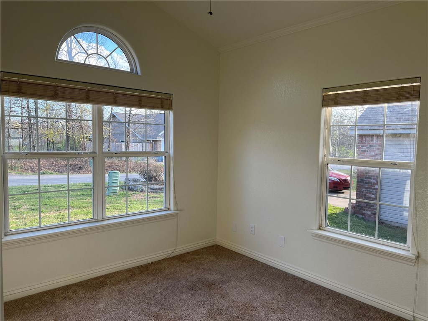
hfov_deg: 67.3
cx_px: 214
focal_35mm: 26
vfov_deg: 53.1
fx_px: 321
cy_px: 160
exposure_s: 1/262
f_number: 1.5
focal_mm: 5.7
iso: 40
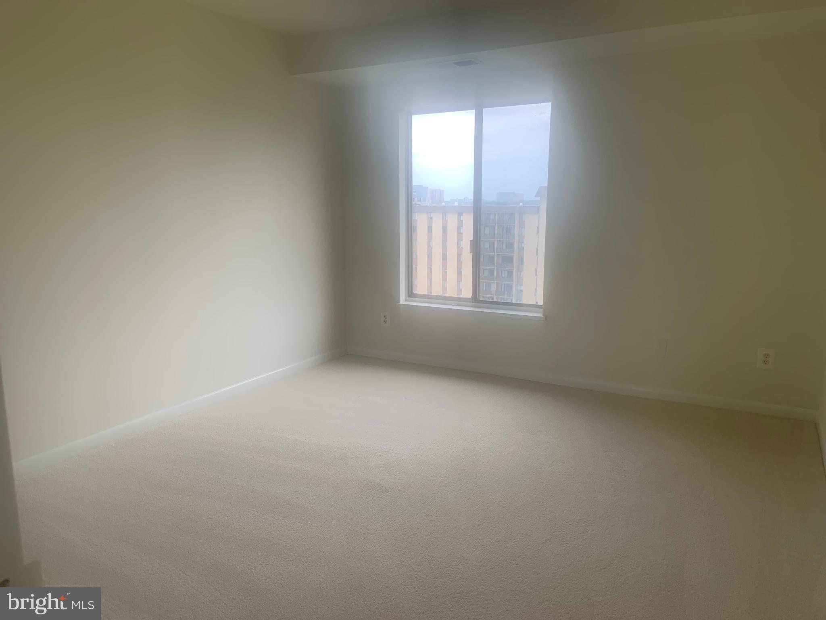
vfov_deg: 53.1
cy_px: 310
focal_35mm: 26
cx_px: 413
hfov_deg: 67.3
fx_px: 620
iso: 25
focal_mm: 4.25
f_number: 1.8
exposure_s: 1/122
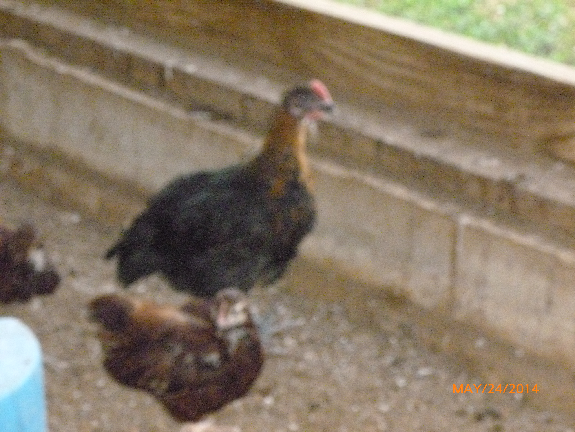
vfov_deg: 9.8
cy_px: 216
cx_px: 288
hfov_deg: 13.1
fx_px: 2508
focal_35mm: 151
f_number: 5.2
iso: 1600
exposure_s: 1/125
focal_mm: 26.9
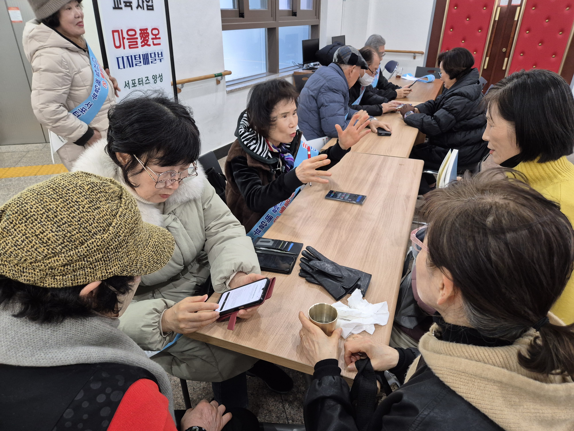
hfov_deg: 73.9
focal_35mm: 23
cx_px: 287
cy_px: 216
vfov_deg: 58.9
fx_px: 381
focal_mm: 5.4
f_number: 1.8
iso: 400
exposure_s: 1/120
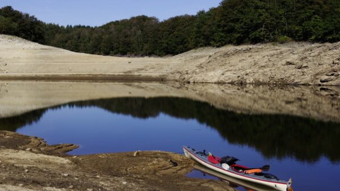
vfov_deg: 21.8
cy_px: 102
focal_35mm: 55
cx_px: 170
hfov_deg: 37.9
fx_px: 496
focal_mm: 35
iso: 160
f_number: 8
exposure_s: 1/640
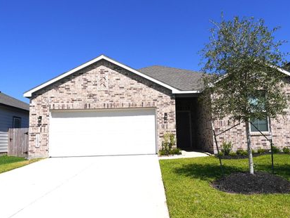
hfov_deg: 61.6
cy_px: 109
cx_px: 160
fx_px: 243
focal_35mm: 29
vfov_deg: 48.2
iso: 200
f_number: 9
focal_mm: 12
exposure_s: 1/800
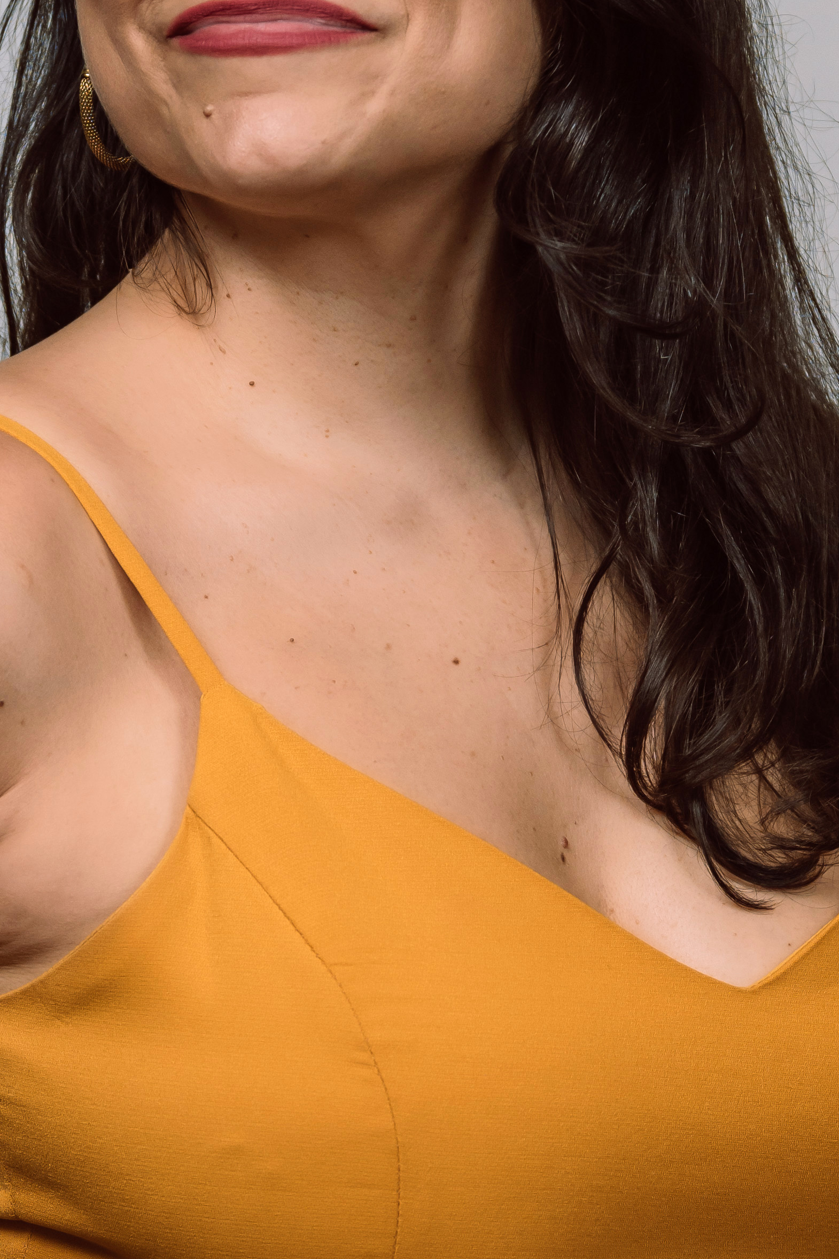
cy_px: 143
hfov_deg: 4.1
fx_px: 11640
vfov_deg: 6.2
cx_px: 560
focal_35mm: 333
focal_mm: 95
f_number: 2.8
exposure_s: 1/100
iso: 200
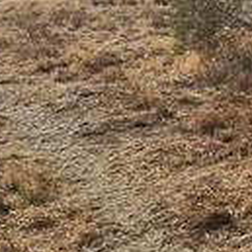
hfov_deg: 13.3
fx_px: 749
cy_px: -4
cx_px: 627
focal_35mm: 91
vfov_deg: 18.6
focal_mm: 2.2
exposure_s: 1/5638
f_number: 2.2
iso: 50
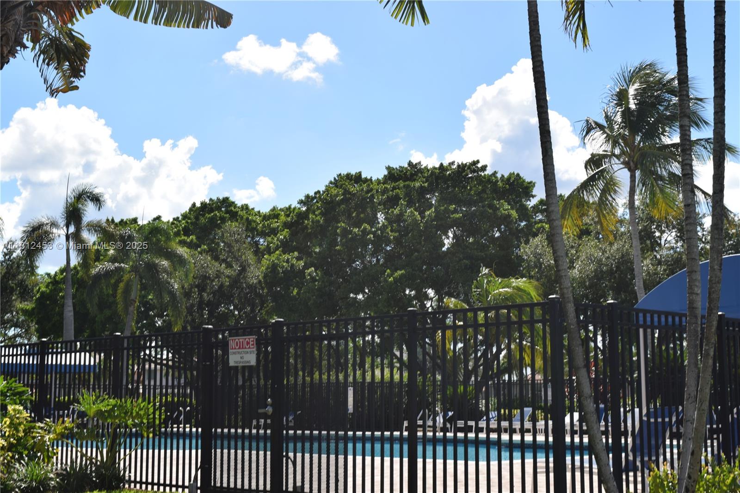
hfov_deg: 37.9
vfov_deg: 25.7
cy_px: 246
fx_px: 1079
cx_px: 370
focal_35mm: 52
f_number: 11
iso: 100
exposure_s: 1/200
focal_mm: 35
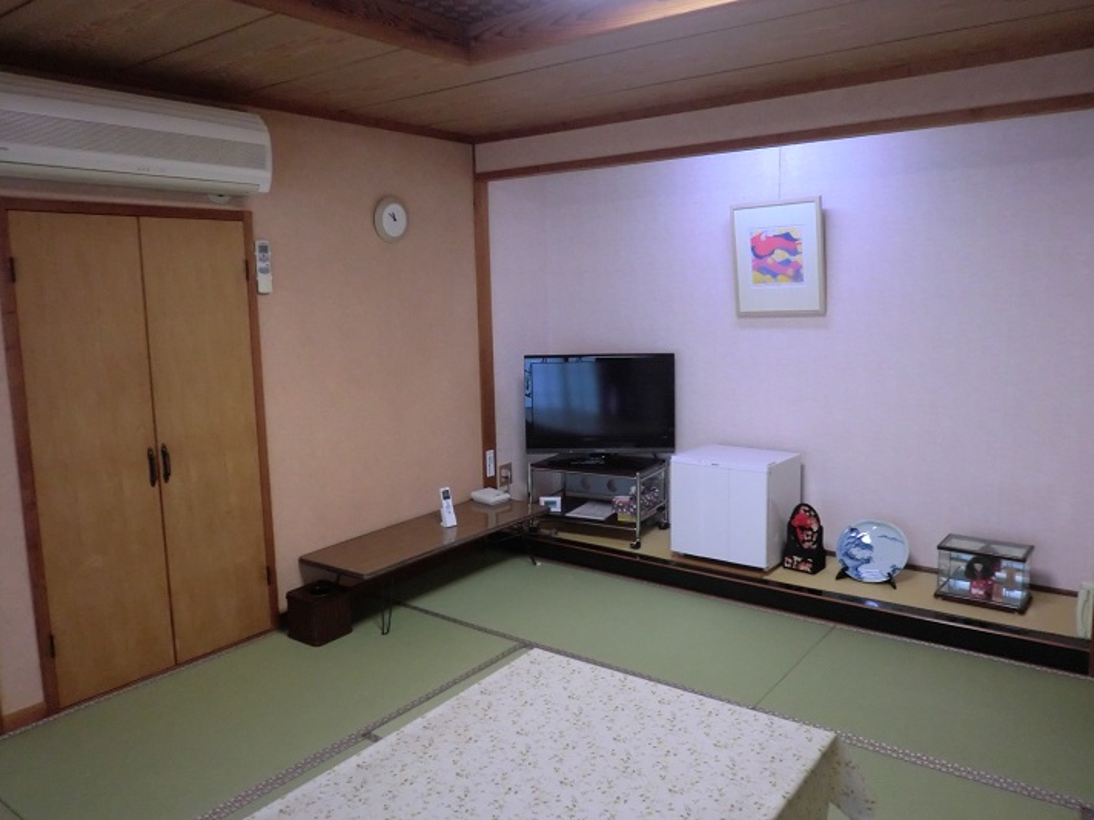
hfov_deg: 67.3
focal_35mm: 26
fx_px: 822
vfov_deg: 53.1
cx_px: 547
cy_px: 410
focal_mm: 4.7
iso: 320
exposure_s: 1/60
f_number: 2.8
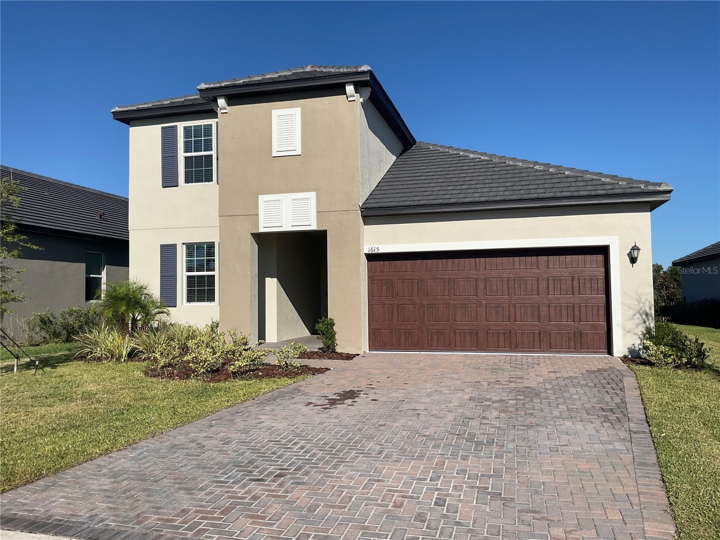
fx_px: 603
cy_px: 270
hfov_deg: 61.7
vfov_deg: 48.2
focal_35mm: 29
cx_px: 360
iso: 16
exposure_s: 1/4065
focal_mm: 3
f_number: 1.8
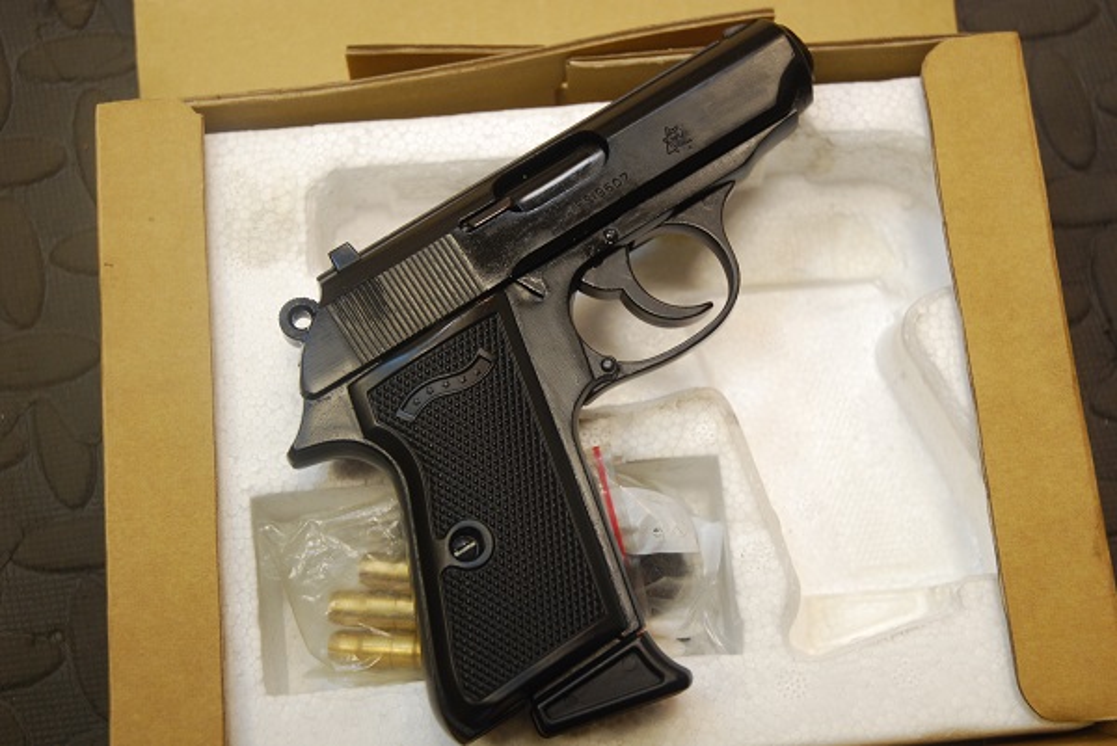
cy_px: 373
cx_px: 558
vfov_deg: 22.7
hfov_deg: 33.4
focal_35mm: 60
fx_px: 1863
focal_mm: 40
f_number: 4.5
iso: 450
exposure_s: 1/30
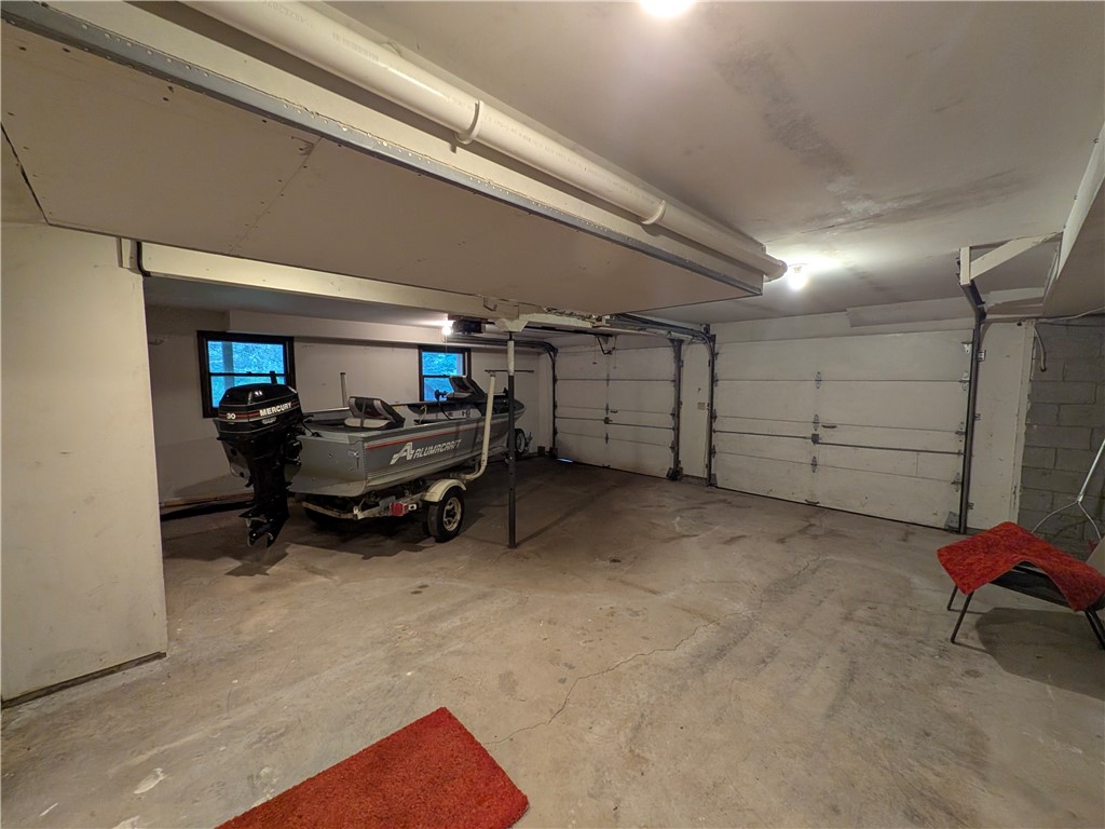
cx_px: 552
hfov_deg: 106.2
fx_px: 415
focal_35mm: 13
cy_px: 414
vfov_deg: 89.9
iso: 183
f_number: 2.2
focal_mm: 1.54
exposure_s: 1/24
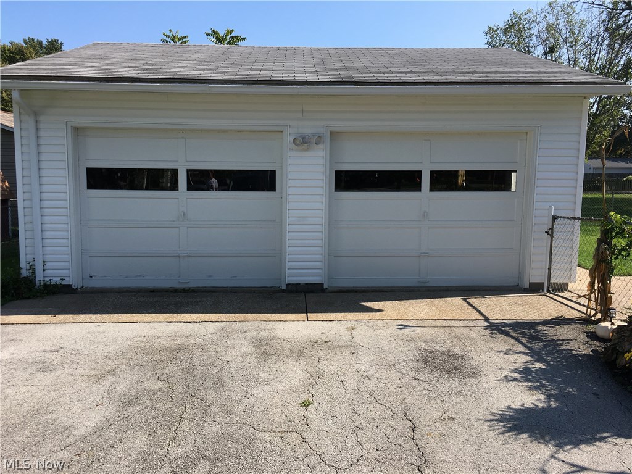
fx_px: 529
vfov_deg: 48.2
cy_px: 237
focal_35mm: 29
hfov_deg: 61.7
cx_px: 316
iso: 25
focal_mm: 4.15
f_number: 2.2
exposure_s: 1/1131
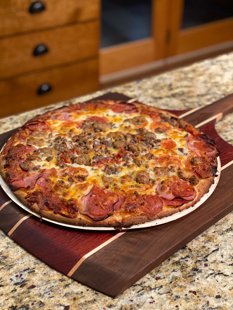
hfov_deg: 28.0
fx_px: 467
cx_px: 116
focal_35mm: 52
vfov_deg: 36.8
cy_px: 155
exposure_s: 1/40
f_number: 2
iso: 320
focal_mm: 6
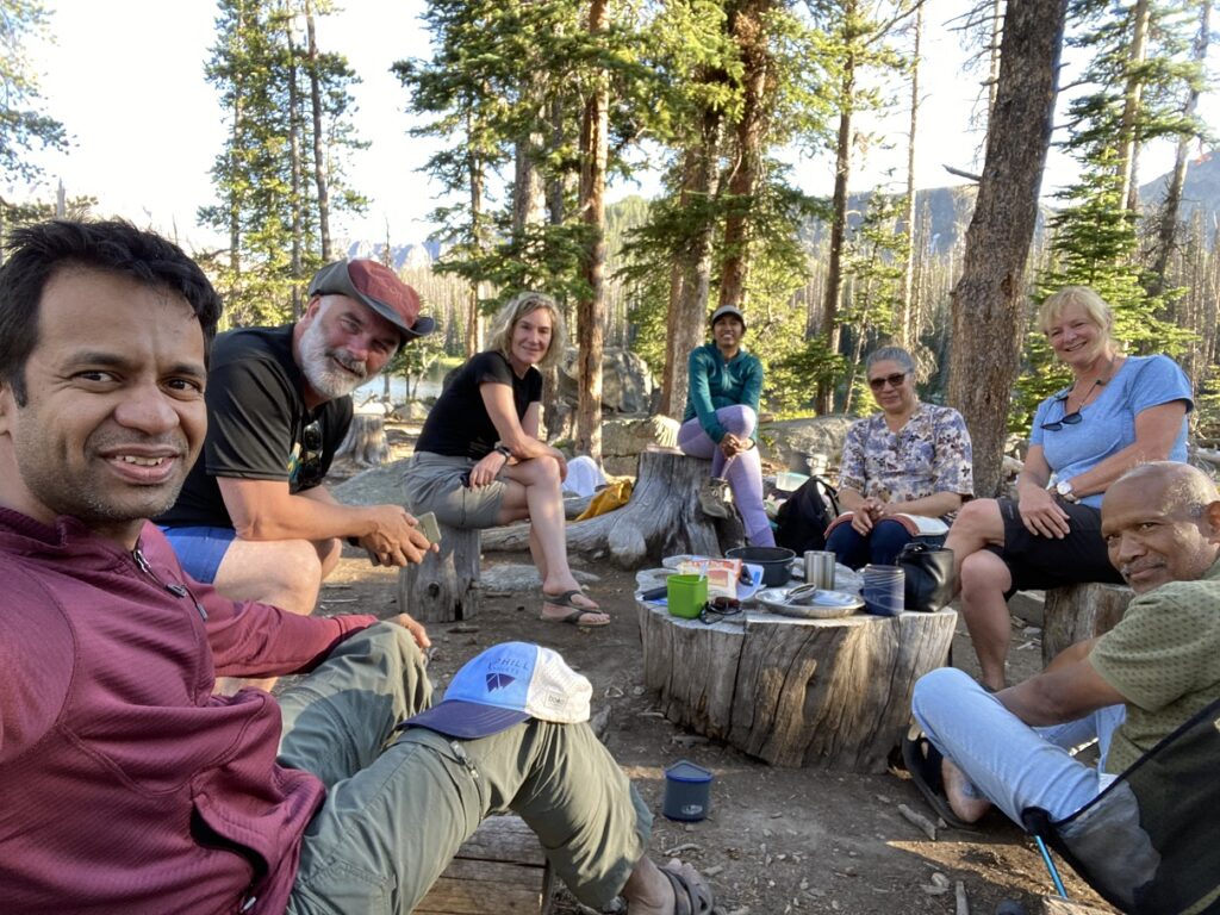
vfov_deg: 58.9
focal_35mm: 23
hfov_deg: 73.9
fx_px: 811
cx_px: 610
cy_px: 458
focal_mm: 2.71
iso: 100
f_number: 2.2
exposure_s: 1/108
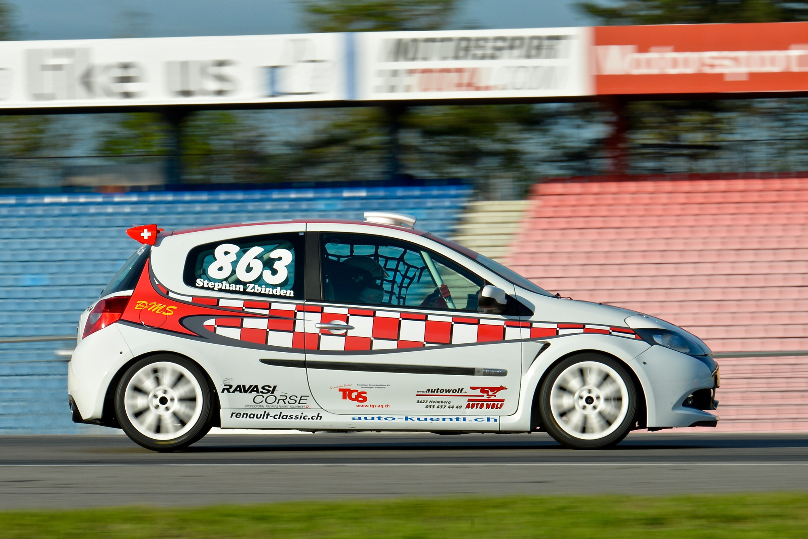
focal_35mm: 200
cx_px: 404
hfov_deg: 10.3
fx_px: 4488
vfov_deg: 6.9
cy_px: 270
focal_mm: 200
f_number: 16
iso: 400
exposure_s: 1/250
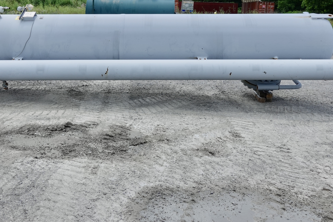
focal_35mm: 39
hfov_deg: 49.4
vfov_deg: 33.5
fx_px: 361
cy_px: 54
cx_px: 142
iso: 125
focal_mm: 9.4
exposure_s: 1/320
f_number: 5.6
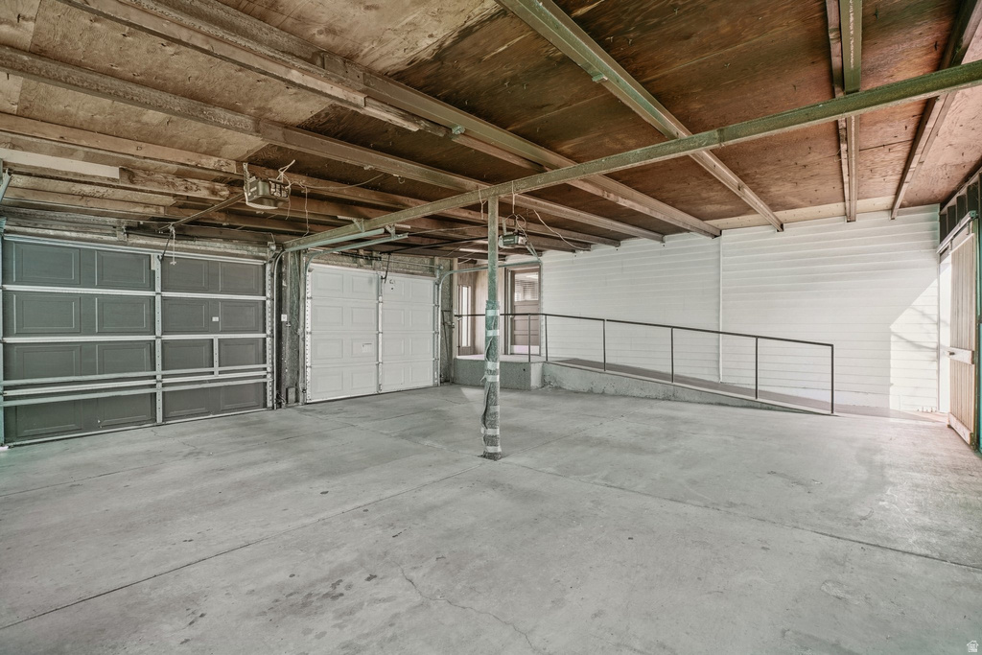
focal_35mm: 16
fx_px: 436
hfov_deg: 96.7
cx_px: 491
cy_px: 328
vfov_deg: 73.8
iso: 400
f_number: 8
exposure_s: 1/15
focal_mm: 16
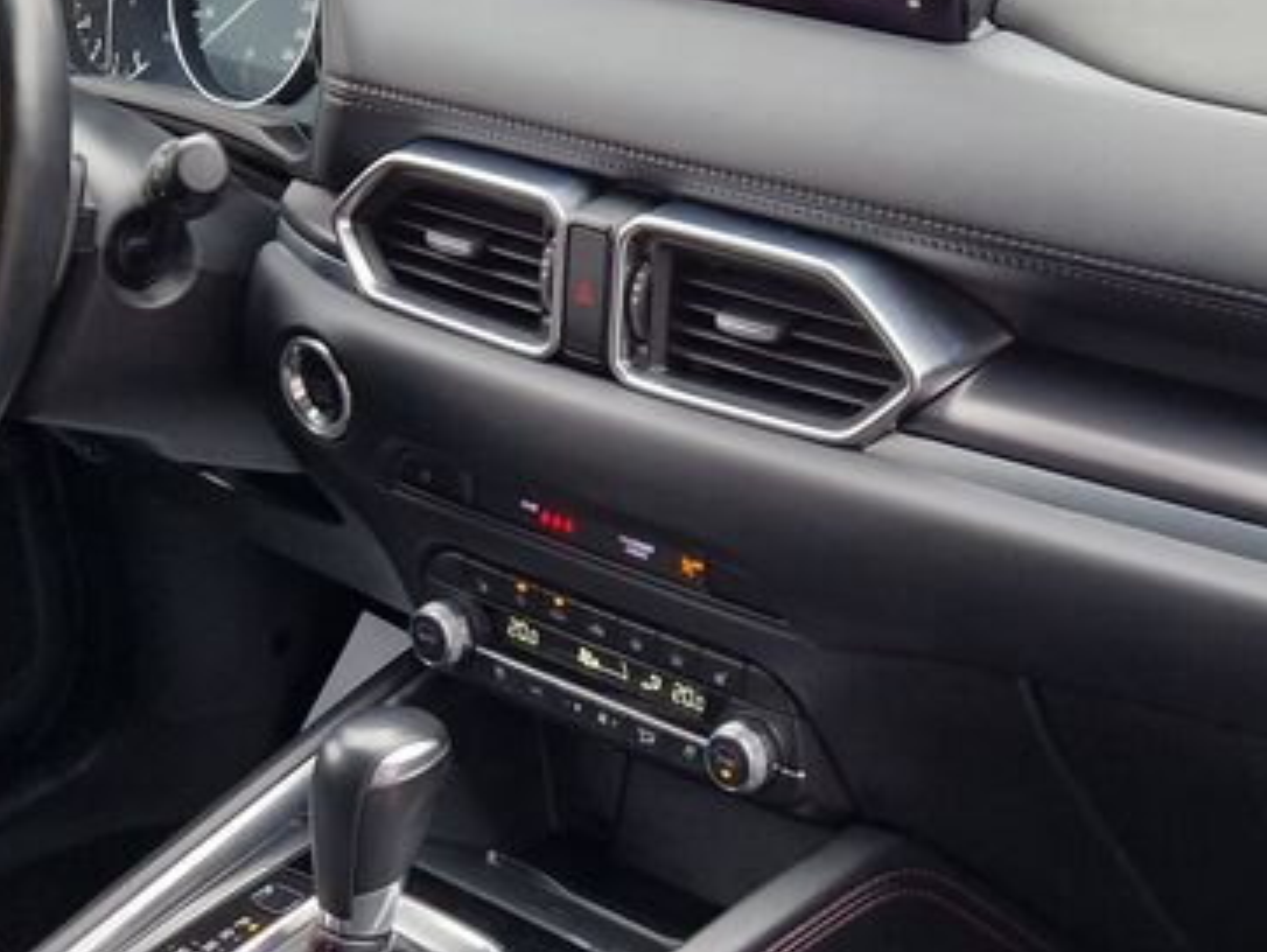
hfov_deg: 29.7
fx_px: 2381
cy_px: 756
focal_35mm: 65
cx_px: 794
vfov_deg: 22.3
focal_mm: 5.4
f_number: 1.8
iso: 200
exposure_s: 1/180
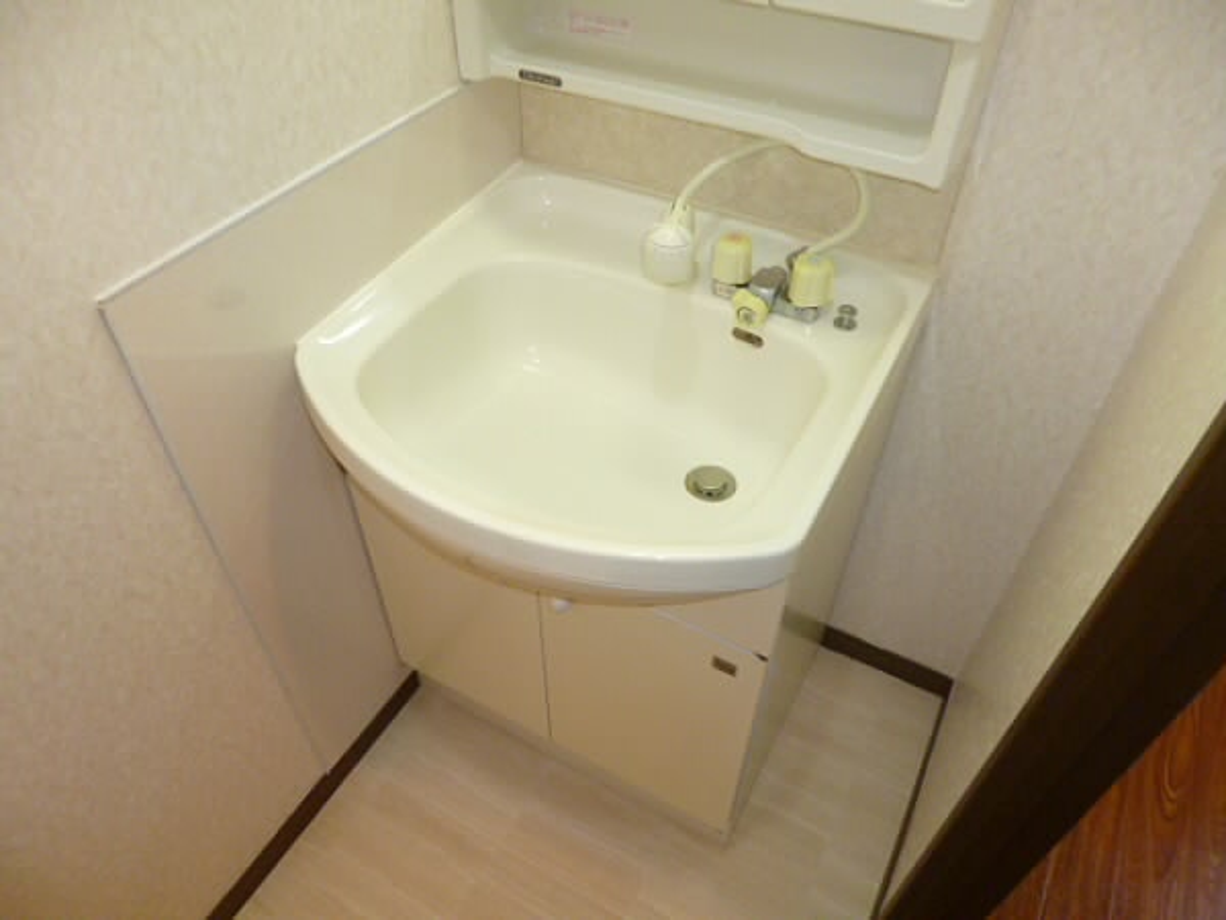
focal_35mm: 24
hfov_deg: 71.6
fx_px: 850
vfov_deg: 56.8
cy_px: 460
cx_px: 613
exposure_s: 1/60
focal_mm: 4.3
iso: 320
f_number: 2.5
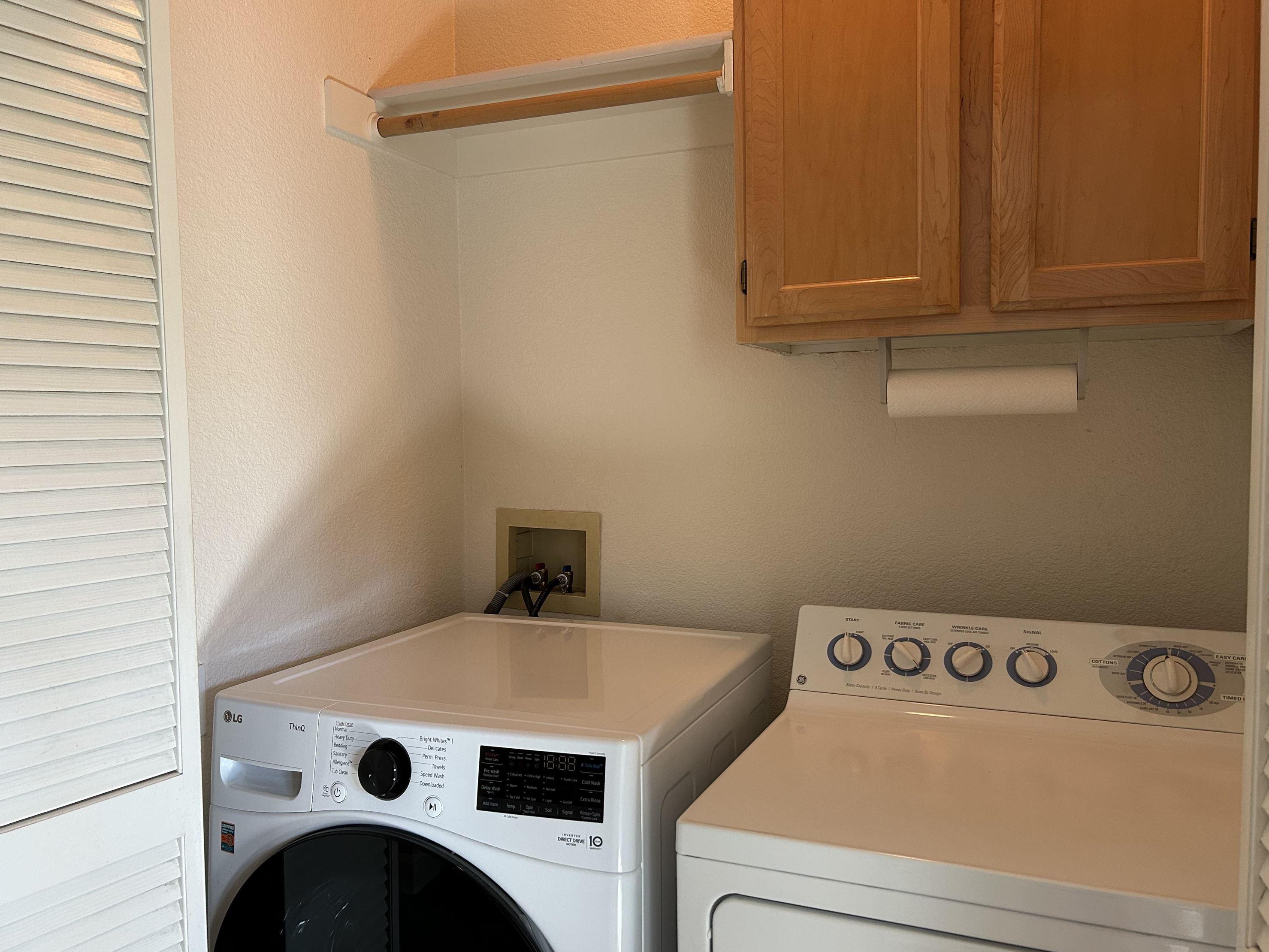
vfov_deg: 51.4
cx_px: 650
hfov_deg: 65.3
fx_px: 990
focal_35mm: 27
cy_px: 468
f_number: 1.5
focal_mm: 5.7
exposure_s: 1/120
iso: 125
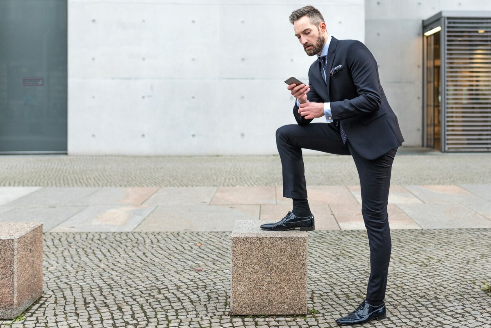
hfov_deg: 54.4
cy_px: 164
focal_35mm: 35
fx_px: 478
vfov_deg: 37.9
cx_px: 246
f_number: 2
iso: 320
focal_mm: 35
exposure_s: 1/160
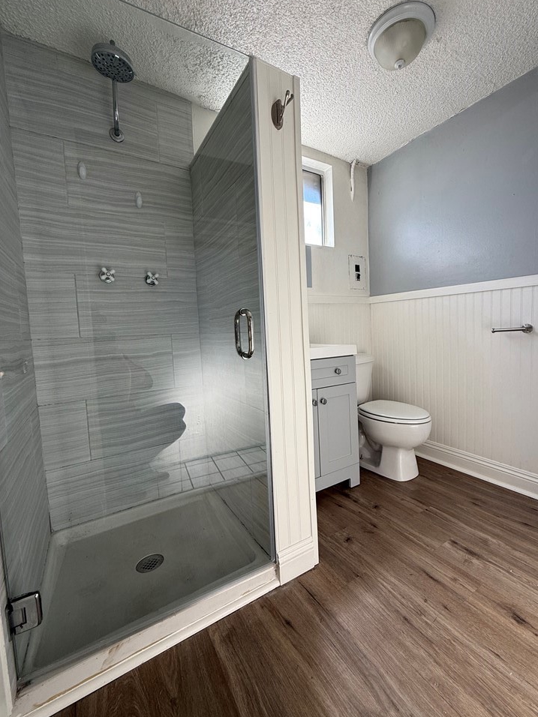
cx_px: 287
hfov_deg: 81.6
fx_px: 311
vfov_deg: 98.2
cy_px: 352
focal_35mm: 15
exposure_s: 1/109
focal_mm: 2.22
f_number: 2.2
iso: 40
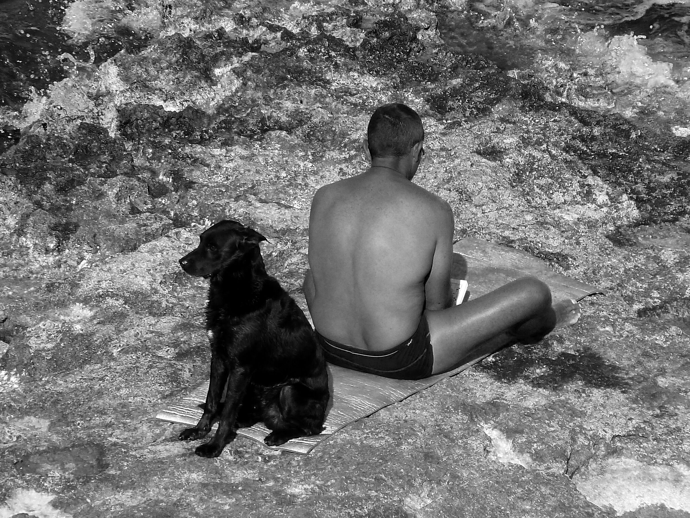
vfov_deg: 3.2
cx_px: 345
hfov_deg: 4.2
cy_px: 259
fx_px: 9349
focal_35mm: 469
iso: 80
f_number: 4.9
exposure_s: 1/400
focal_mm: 49.2
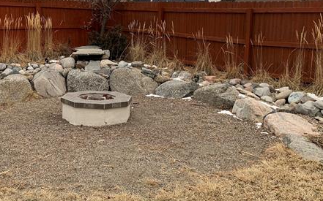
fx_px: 352
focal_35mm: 40
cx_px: 92
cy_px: 78
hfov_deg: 47.9
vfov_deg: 31.8
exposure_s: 1/122
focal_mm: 4.25
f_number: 1.8
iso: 25
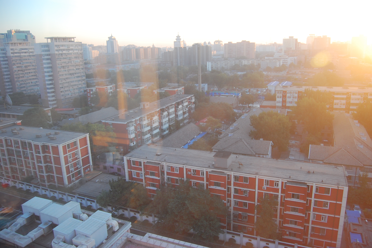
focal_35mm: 27
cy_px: 124
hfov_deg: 67.4
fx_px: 279
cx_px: 186
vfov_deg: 47.8
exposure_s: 1/160
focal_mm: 18
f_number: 4
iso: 400
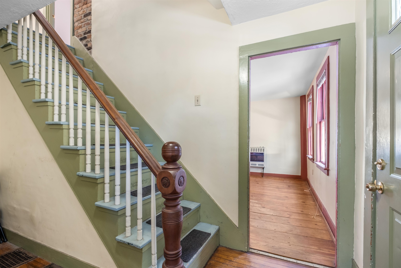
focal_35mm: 15
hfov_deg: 100.4
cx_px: 200
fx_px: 167
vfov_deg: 77.3
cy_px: 134
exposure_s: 1/110
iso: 400
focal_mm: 10
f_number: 4
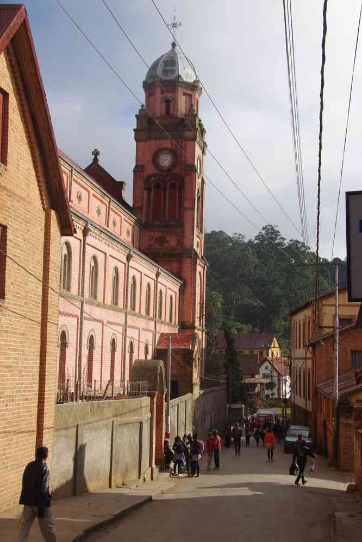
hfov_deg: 23.3
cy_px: 271
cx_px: 181
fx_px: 878
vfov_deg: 34.4
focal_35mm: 58
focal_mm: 38.8
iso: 200
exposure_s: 1/125
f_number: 11
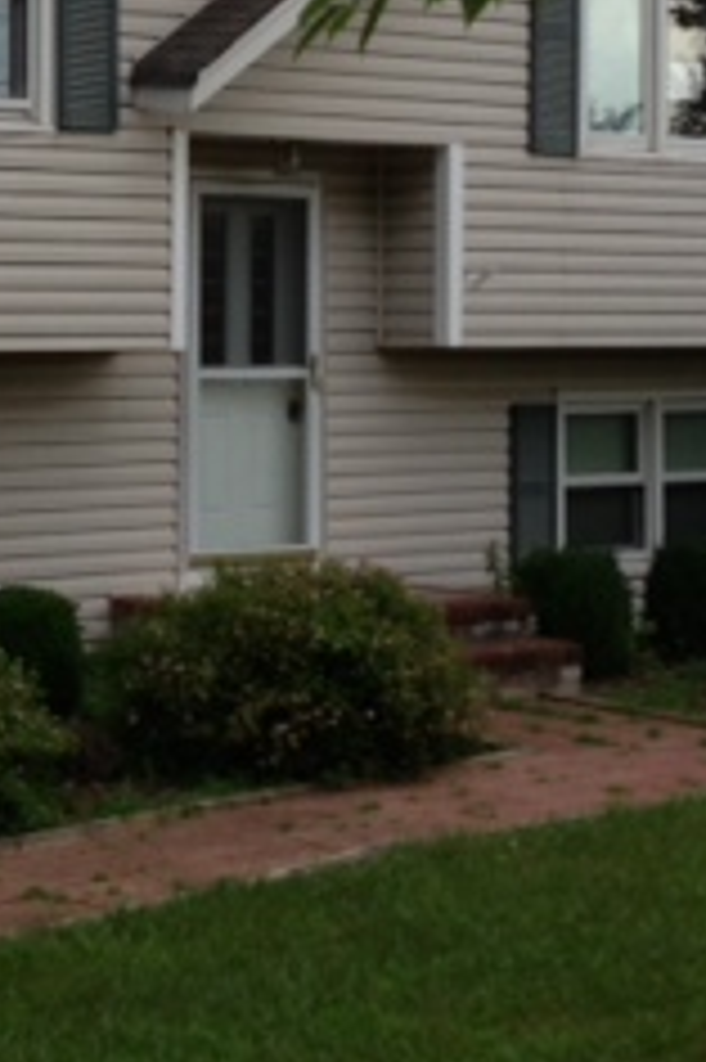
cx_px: -198
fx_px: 2740
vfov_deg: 21.8
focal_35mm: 93
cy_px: 279
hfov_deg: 14.1
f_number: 2.4
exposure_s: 1/347
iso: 50
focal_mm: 4.13
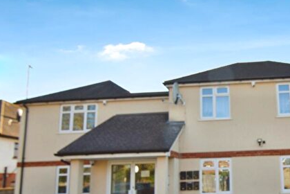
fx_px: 242
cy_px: 141
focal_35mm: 30
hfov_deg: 56.5
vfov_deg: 42.5
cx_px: 240
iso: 100
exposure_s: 1/160
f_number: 6.3
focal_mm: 12
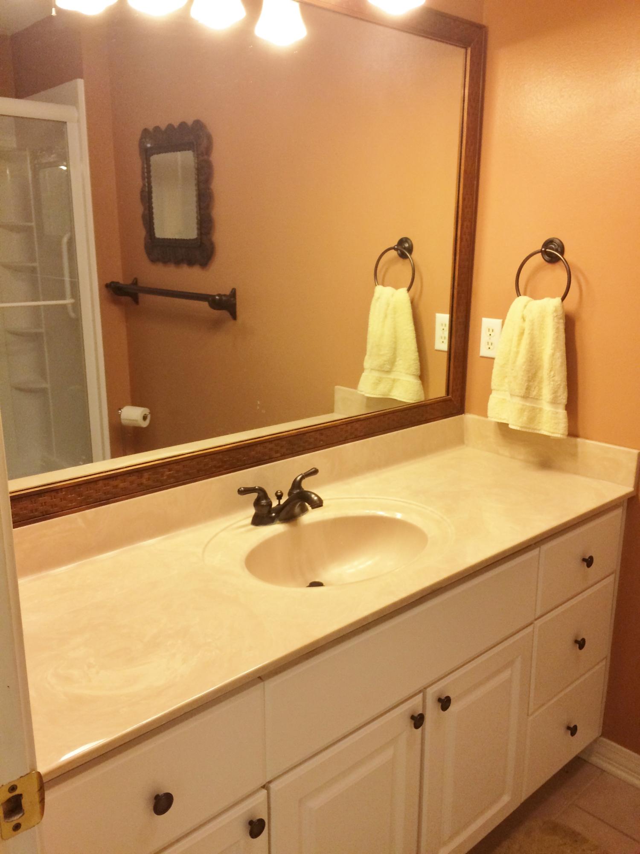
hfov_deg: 48.2
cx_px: 320
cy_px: 427
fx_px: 715
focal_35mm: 29
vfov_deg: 61.7
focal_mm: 4.15
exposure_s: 1/30
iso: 125
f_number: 2.2
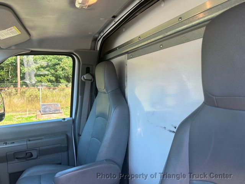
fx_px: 184
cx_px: 122
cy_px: 92
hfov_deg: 67.3
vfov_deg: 53.1
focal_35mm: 26
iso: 40
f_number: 1.5
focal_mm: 5.7
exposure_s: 1/230
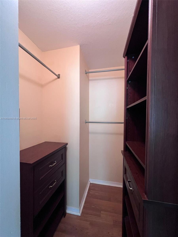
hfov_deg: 89.9
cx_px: 89
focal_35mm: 13
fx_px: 89
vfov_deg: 106.2
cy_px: 118
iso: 320
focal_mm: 1.57
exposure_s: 1/60
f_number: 1.8
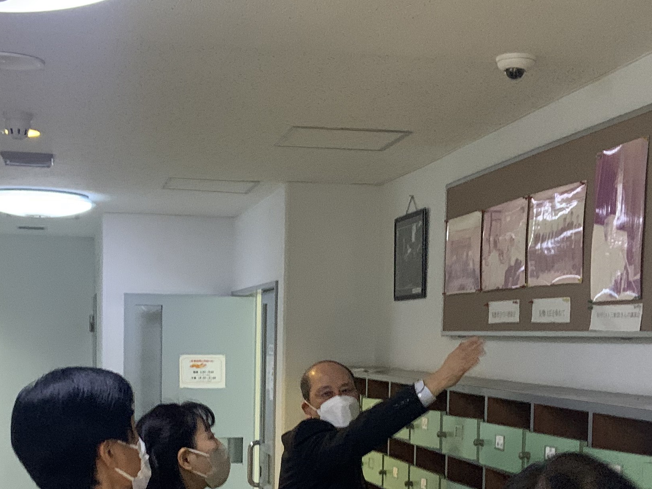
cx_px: 297
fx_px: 1206
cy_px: 442
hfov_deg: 30.2
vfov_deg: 22.4
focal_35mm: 64
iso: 400
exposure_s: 1/35
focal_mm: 4.25
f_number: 1.8
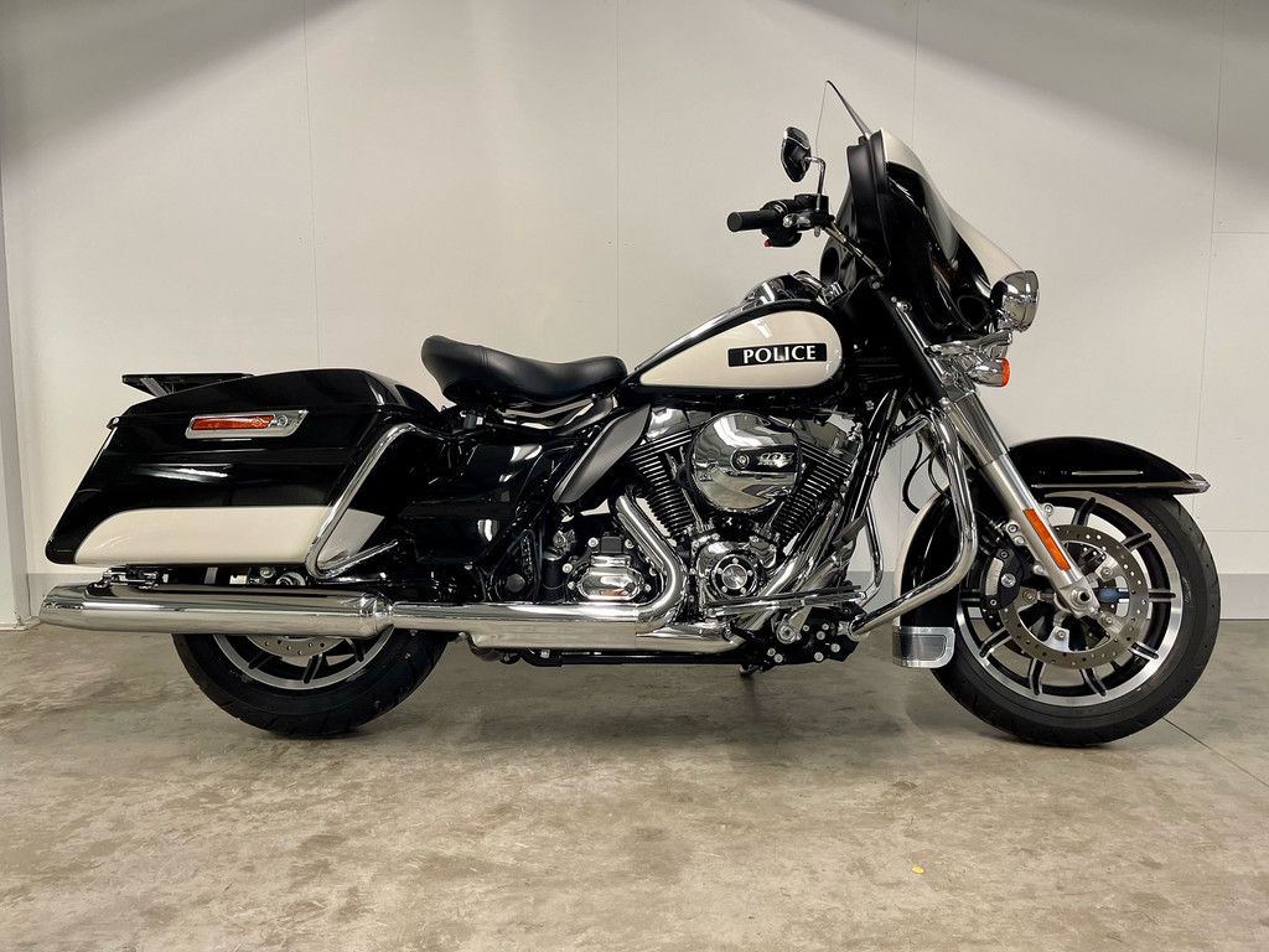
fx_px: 953
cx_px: 634
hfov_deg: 67.3
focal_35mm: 26
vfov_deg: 53.1
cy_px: 476
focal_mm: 5.1
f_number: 1.6
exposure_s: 1/50
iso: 200
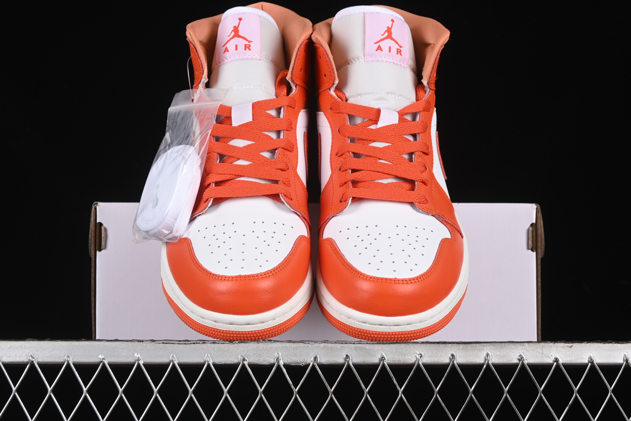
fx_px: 1314
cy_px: 210
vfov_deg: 18.2
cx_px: 316
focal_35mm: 75
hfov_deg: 27.0
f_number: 8
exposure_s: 1/80
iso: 160
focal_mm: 50
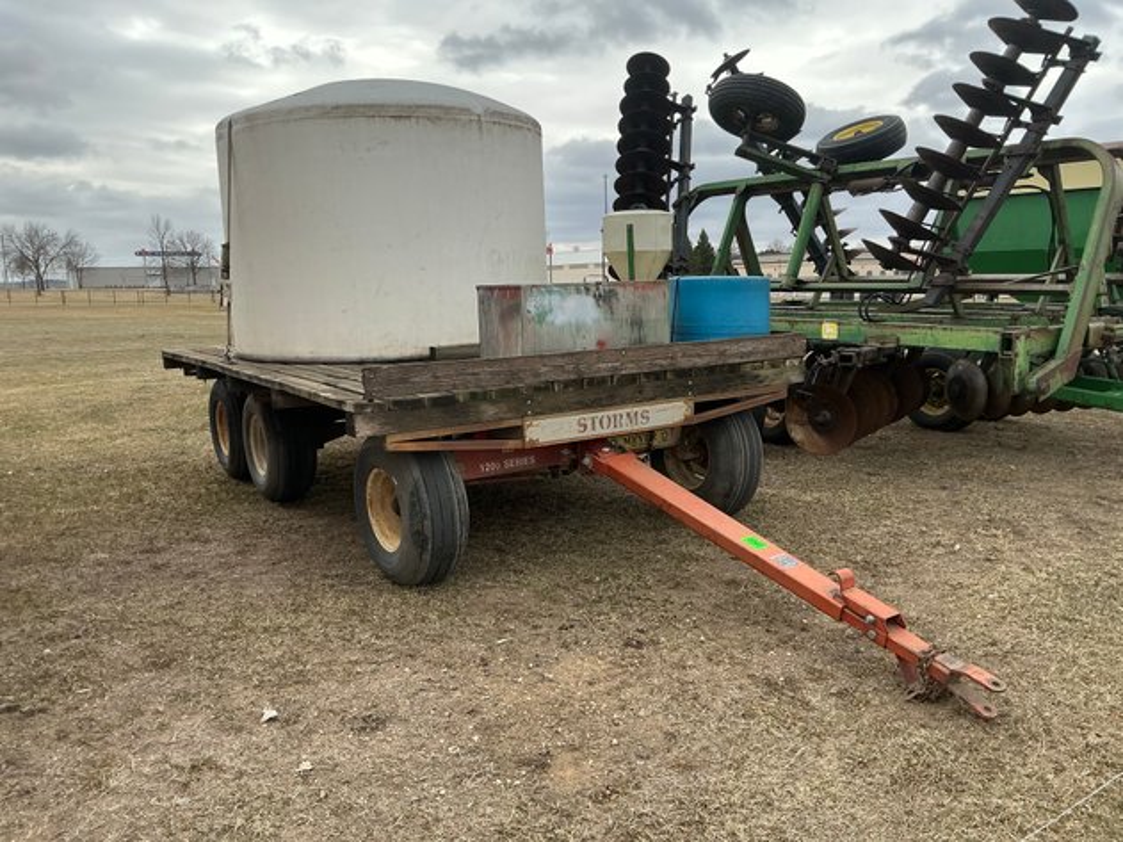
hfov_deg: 63.5
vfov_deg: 49.7
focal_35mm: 28
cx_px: 562
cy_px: 421
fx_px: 908
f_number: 1.8
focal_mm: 3
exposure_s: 1/650
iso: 25
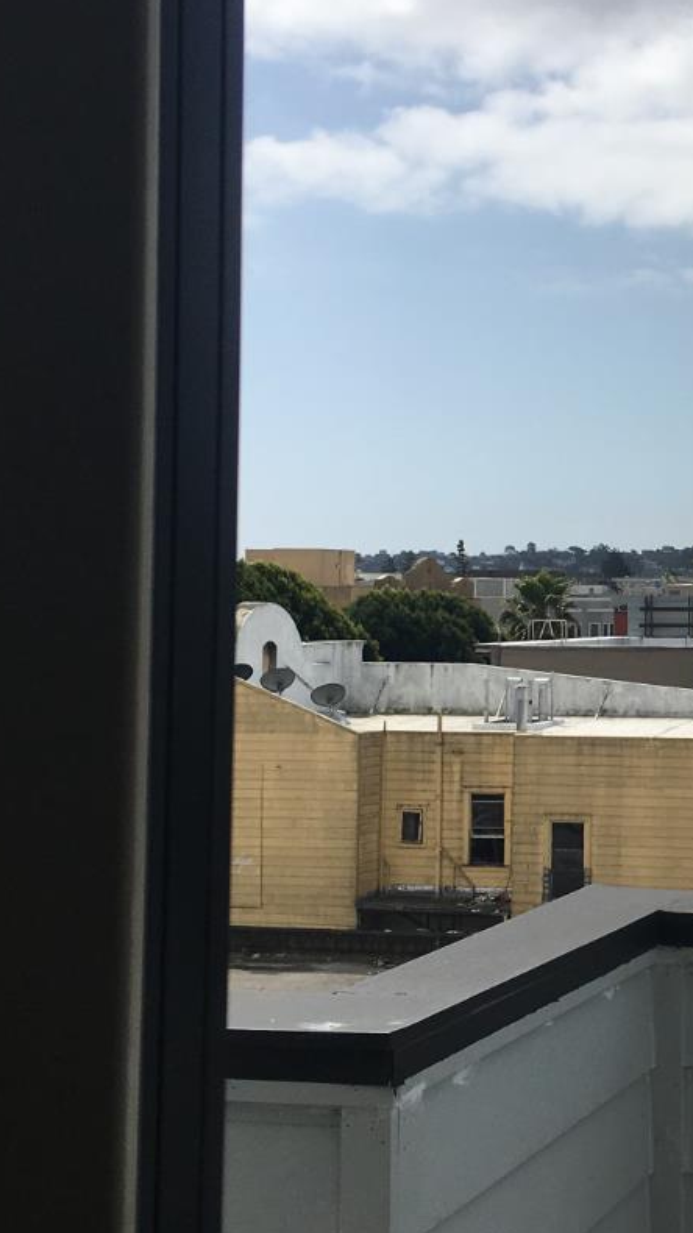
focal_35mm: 60
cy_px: 569
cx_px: 851
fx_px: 1961
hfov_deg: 18.9
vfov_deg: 34.9
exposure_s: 1/3077
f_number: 2.2
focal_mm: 4.15
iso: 25
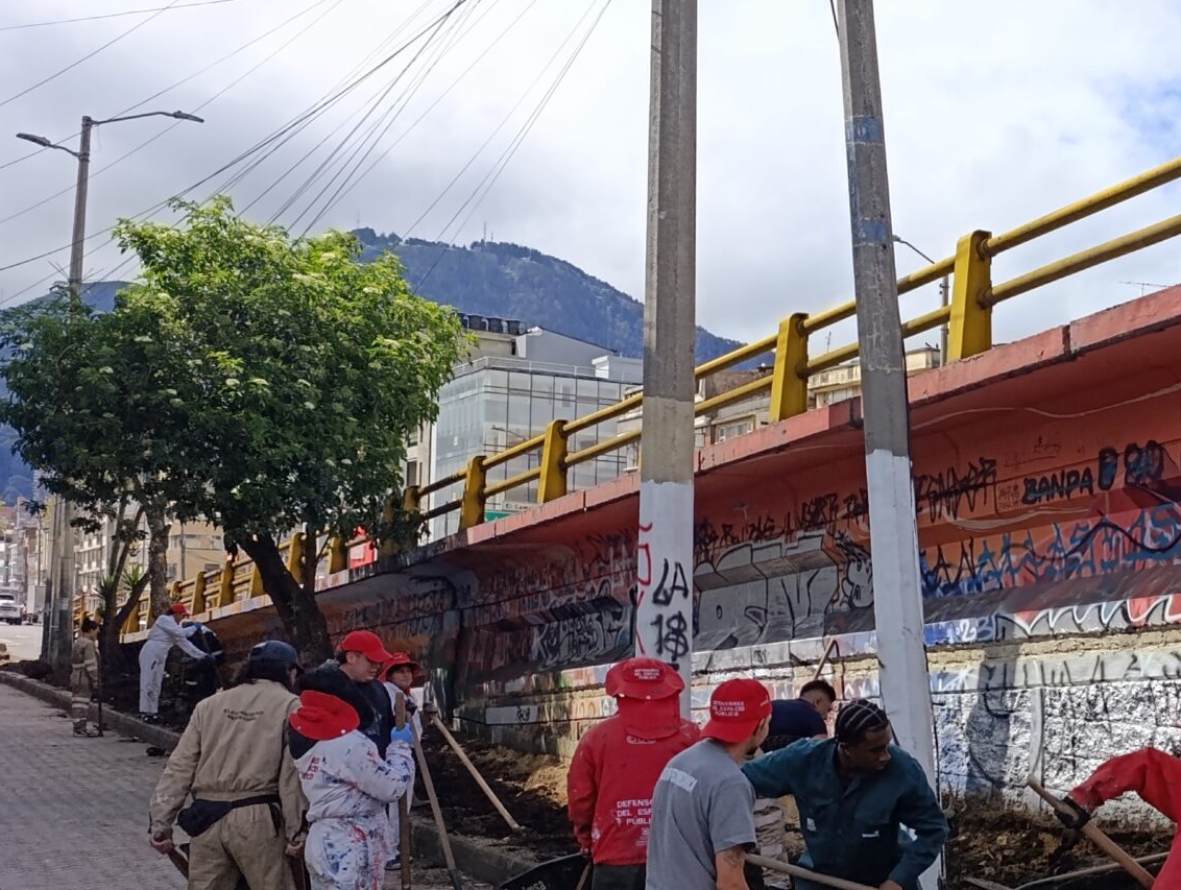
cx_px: 1299
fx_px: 1777
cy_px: 644
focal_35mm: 52
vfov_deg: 27.8
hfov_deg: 32.4
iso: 50
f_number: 1.6
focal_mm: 6.14
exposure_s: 1/541
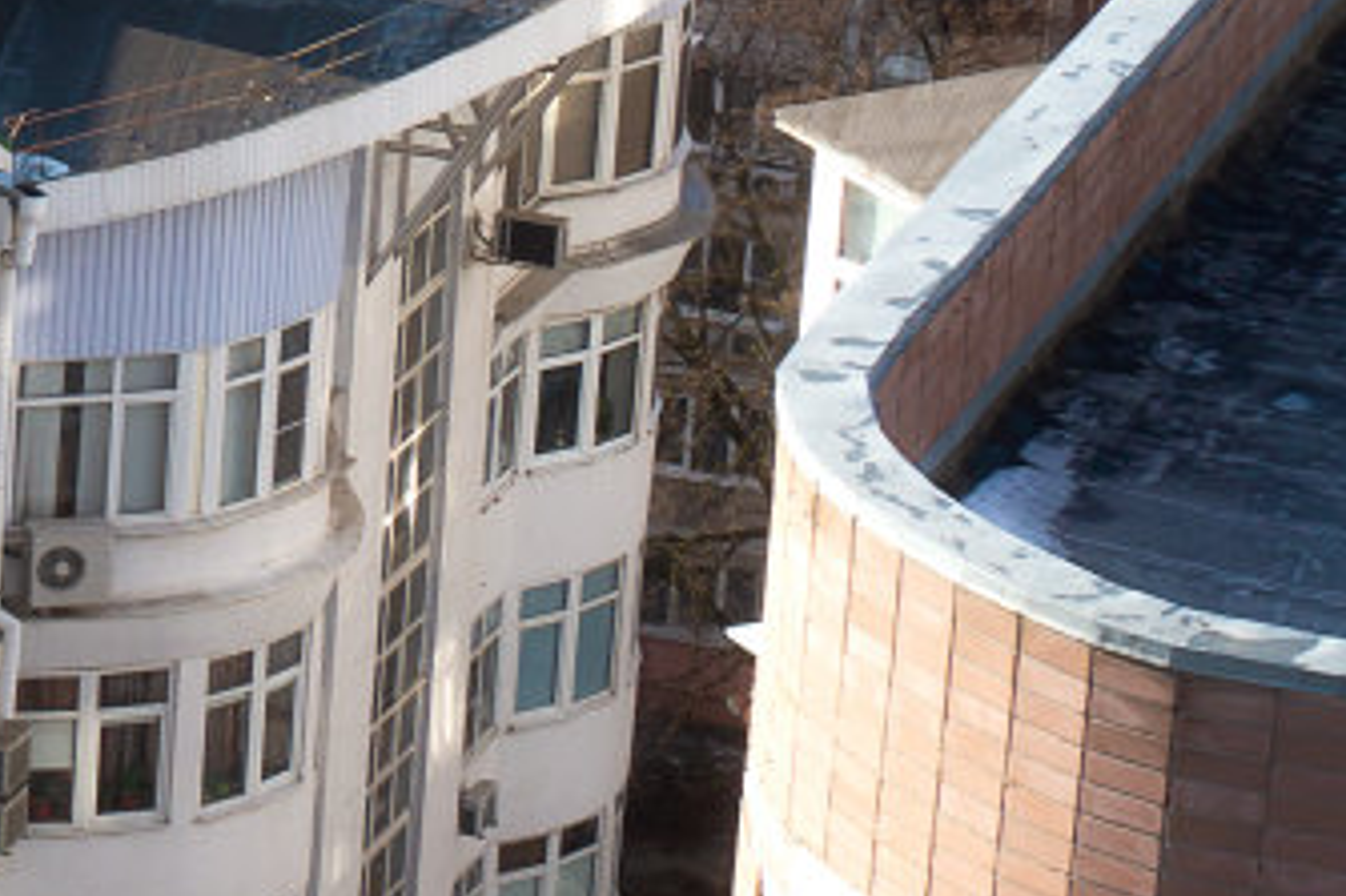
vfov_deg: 7.4
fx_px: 6951
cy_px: 255
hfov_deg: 9.9
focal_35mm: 186
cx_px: -1700
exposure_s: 1/80
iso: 100
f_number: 13
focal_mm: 26
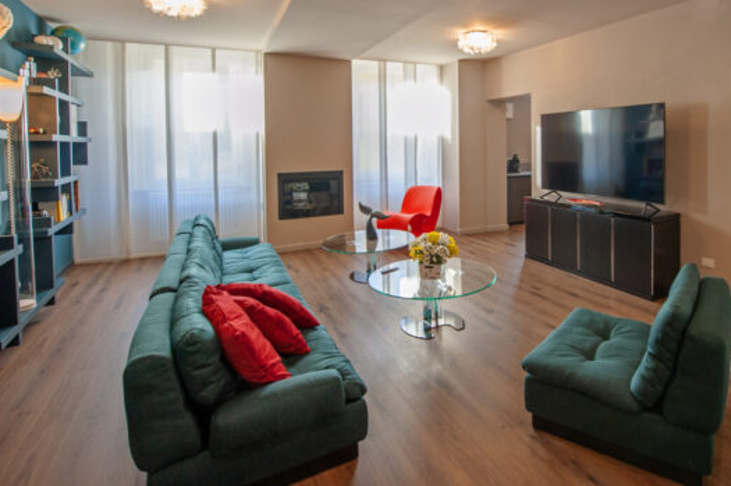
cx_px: 459
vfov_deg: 59.8
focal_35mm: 20
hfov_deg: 82.3
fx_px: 406
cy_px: 147
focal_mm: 14
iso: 200
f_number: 6.3
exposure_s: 1/15
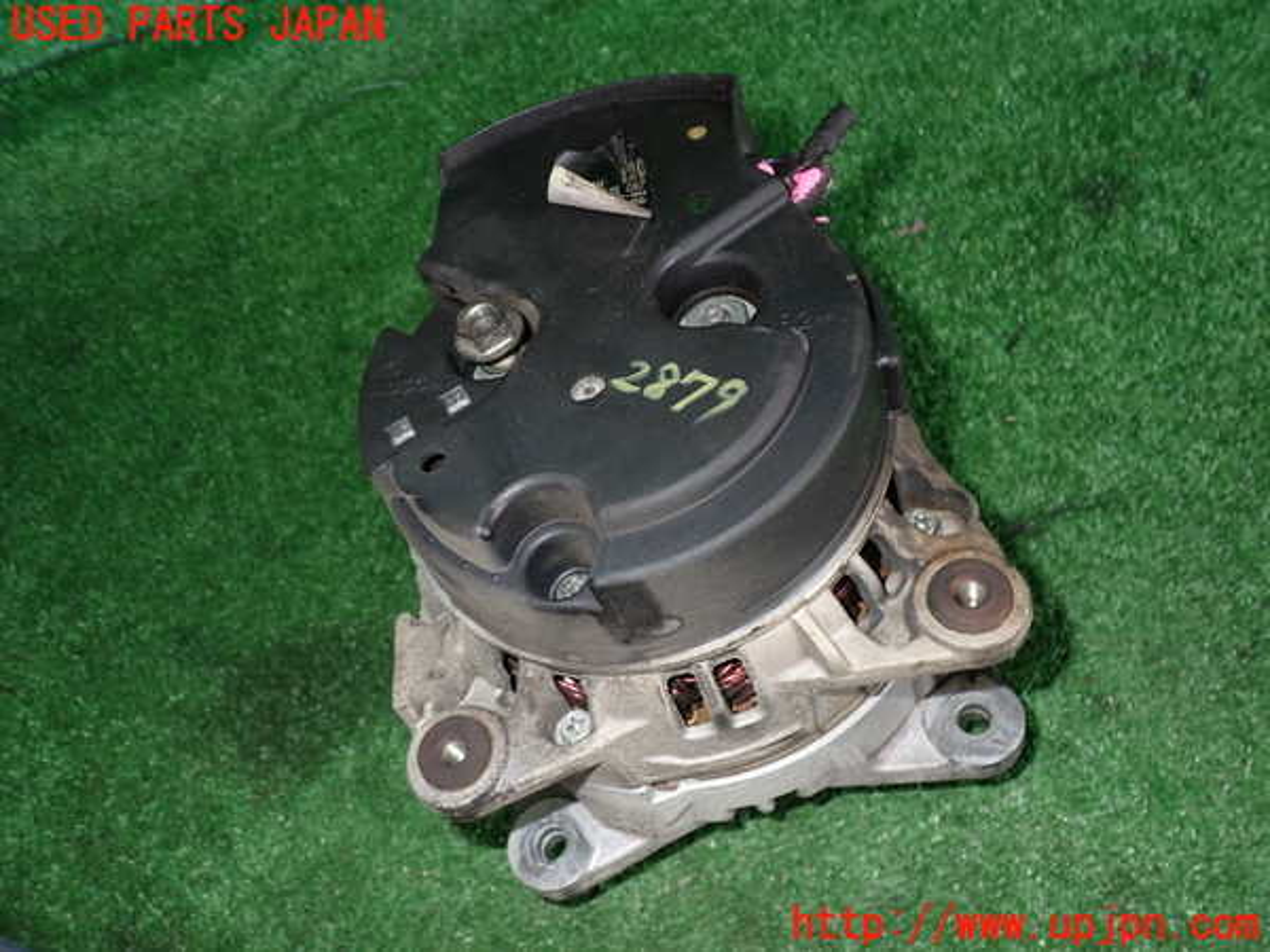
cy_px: 476
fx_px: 1101
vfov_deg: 46.8
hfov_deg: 60.0
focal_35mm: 30
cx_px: 635
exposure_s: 1/30
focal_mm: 5.4
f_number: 6.3
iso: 200
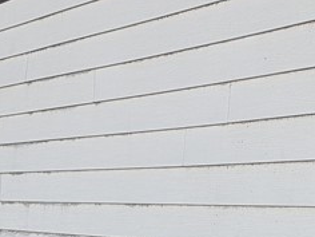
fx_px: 946
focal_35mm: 104
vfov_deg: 14.0
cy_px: 246
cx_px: 165
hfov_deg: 18.9
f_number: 1.85
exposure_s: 1/5952
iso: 61
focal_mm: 6.81
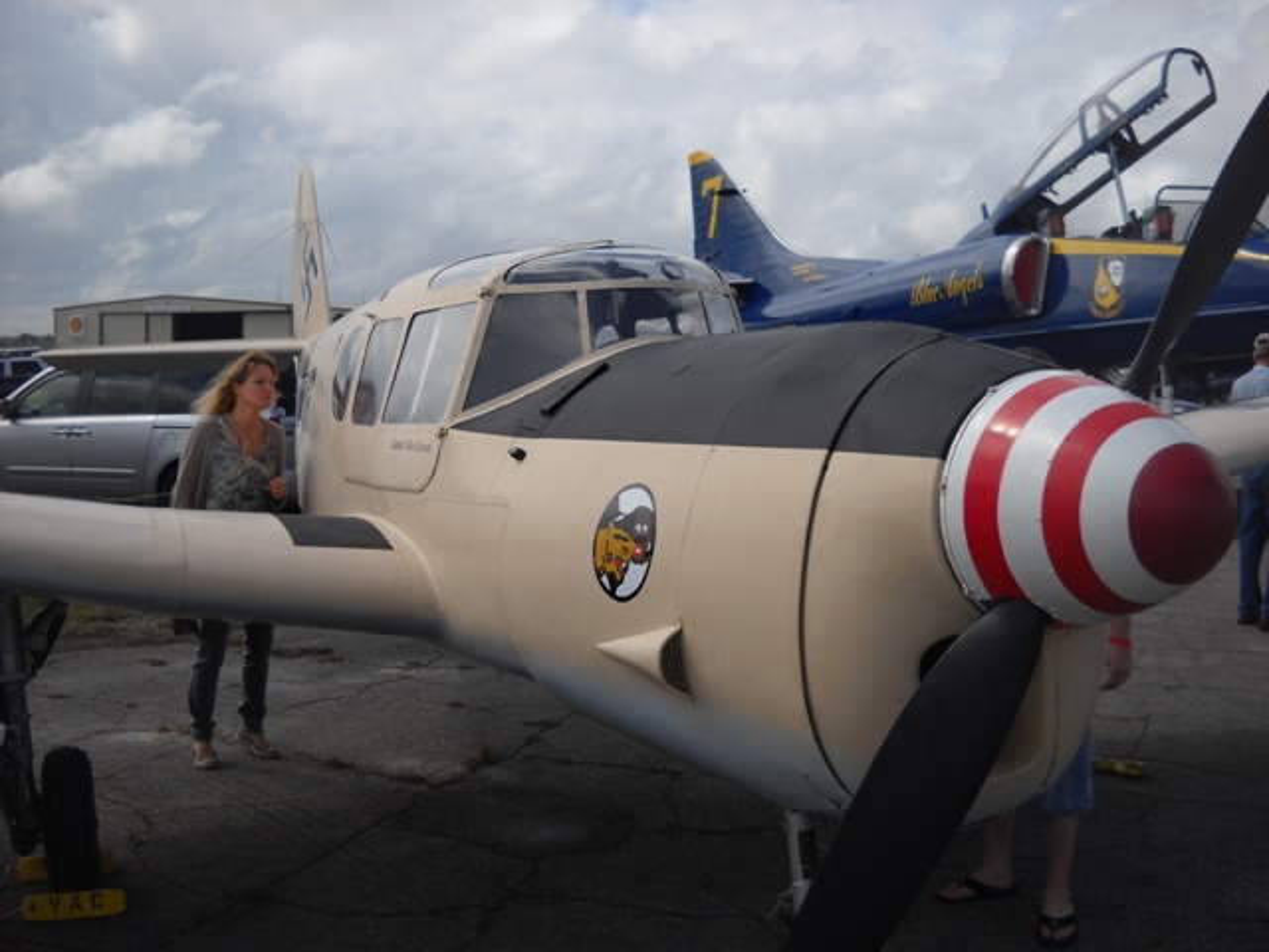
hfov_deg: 45.8
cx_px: 634
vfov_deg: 35.1
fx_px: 1503
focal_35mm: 41
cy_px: 476
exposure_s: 1/458
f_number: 5.5
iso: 64
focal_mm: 6.72
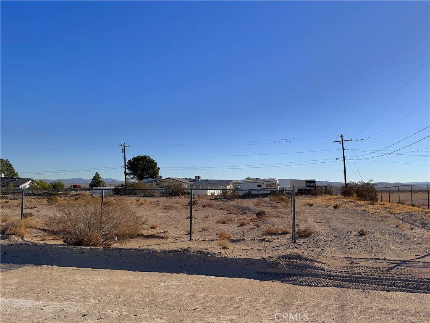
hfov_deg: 60.0
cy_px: 162
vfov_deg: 46.8
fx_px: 373
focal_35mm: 30
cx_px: 215
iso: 80
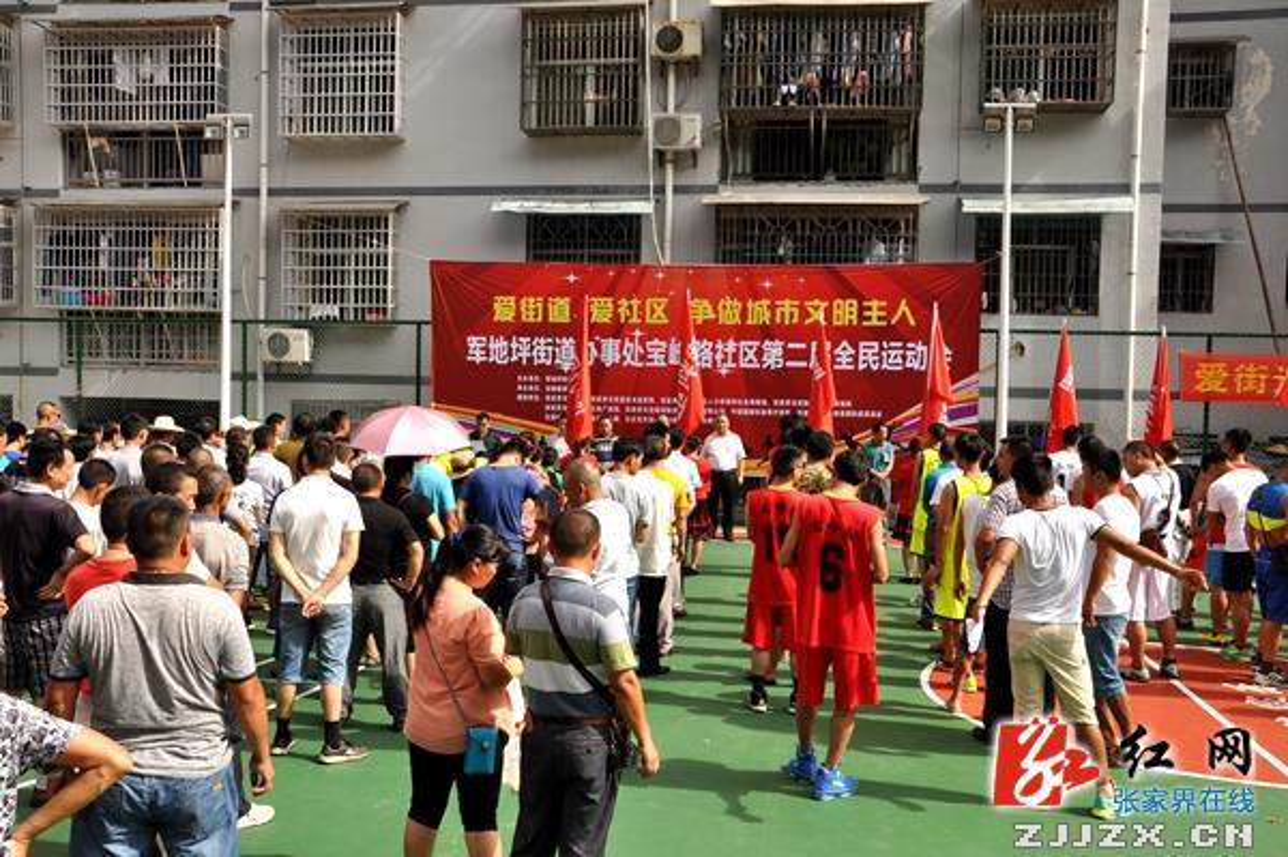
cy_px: 428
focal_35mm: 33
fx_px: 1180
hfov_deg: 57.3
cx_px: 644
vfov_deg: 39.9
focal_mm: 22
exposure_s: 1/500
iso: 500
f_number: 11
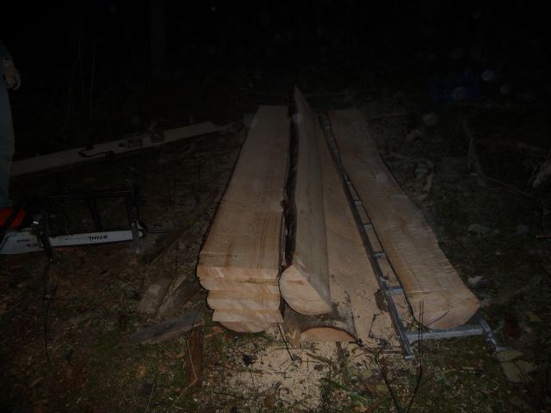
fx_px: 446
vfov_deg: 49.7
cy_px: 206
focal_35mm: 28
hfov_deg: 63.4
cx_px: 276
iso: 100
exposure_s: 1/30
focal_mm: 4.7
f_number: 3.3
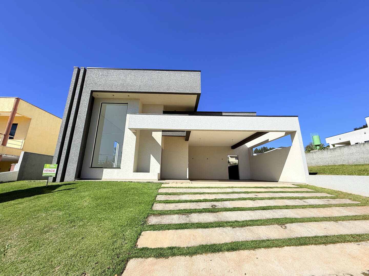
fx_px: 149
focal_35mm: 14
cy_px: 138
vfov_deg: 85.7
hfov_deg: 102.1
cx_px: 184
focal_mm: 2.22
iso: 50
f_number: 2.2
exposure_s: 1/2841
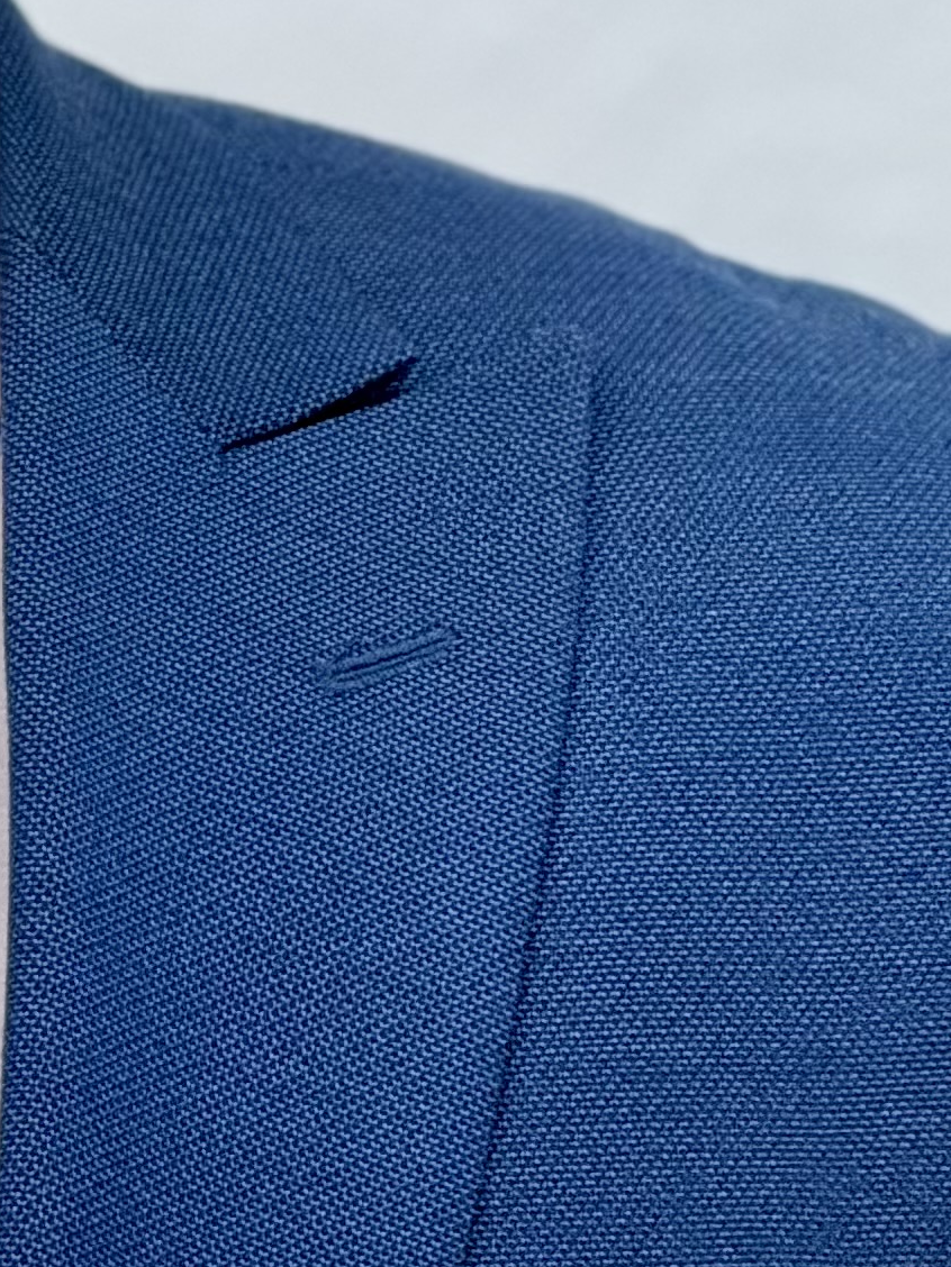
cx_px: -654
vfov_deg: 4.6
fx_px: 15714
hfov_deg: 3.4
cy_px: -642
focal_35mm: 429
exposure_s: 1/99
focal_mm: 15.66
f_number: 2.8
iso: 160
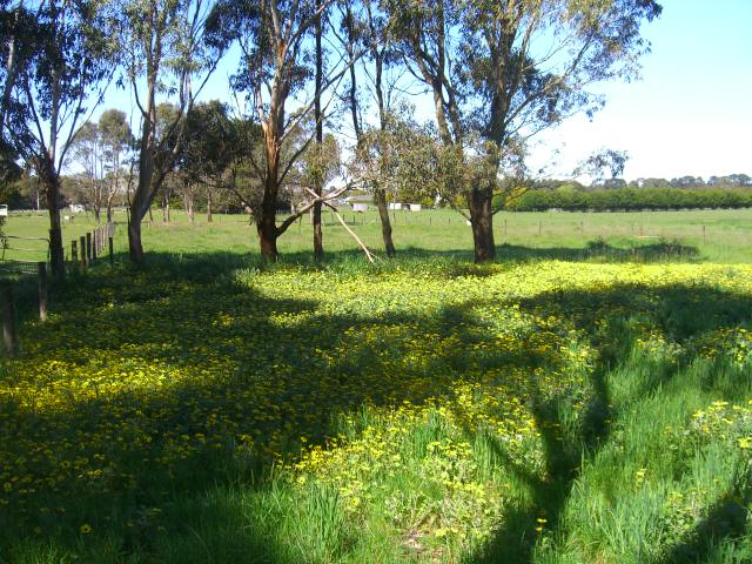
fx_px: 826
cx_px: 376
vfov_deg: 37.7
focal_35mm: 38
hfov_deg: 49.0
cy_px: 282
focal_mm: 7.9
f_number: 4
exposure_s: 1/320
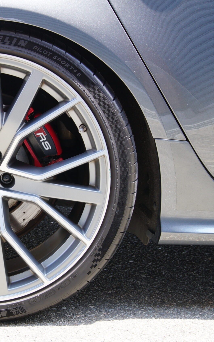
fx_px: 719
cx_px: -13
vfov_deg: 26.8
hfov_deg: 16.5
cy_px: 172
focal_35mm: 77
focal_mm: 50
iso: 320
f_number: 8
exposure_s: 1/60
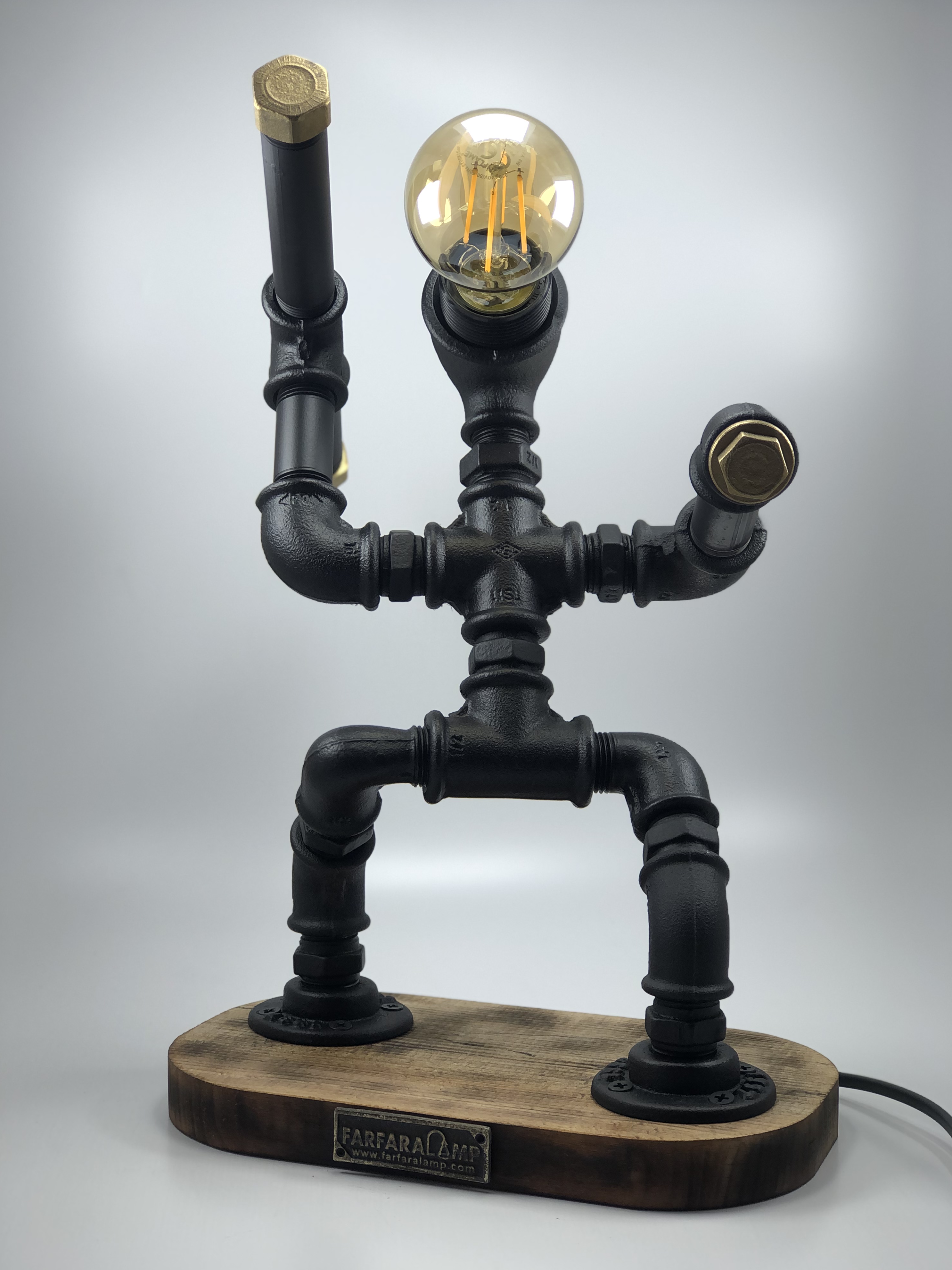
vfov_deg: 33.2
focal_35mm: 58
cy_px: 627
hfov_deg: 25.2
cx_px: 481
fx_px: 2127
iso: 20
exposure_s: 1/100
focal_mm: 6.6
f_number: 2.8
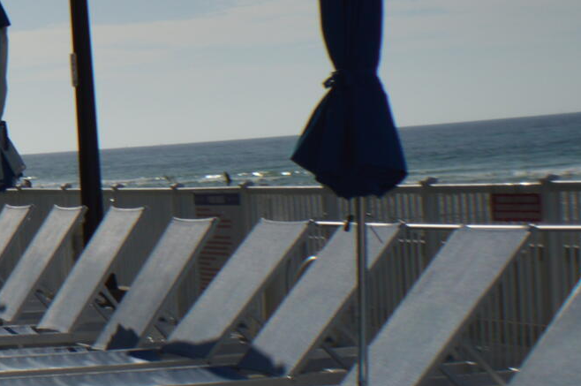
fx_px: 3196
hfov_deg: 9.7
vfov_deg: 6.9
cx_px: -571
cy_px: -74
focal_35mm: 198
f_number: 4.5
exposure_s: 1/3200
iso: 100
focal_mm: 29
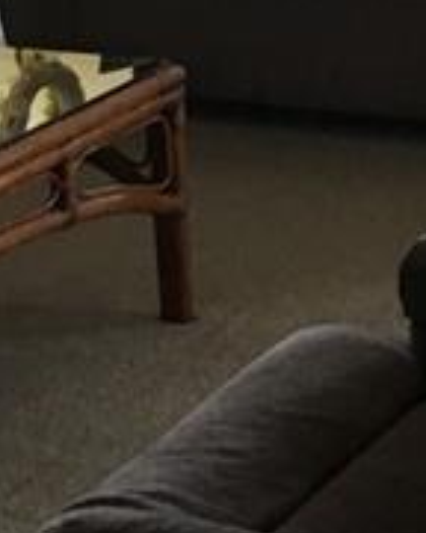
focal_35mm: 189
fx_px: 2979
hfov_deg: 8.1
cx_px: 541
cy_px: -275
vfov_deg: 9.9
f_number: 2.2
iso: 40
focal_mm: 4.15
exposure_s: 1/30
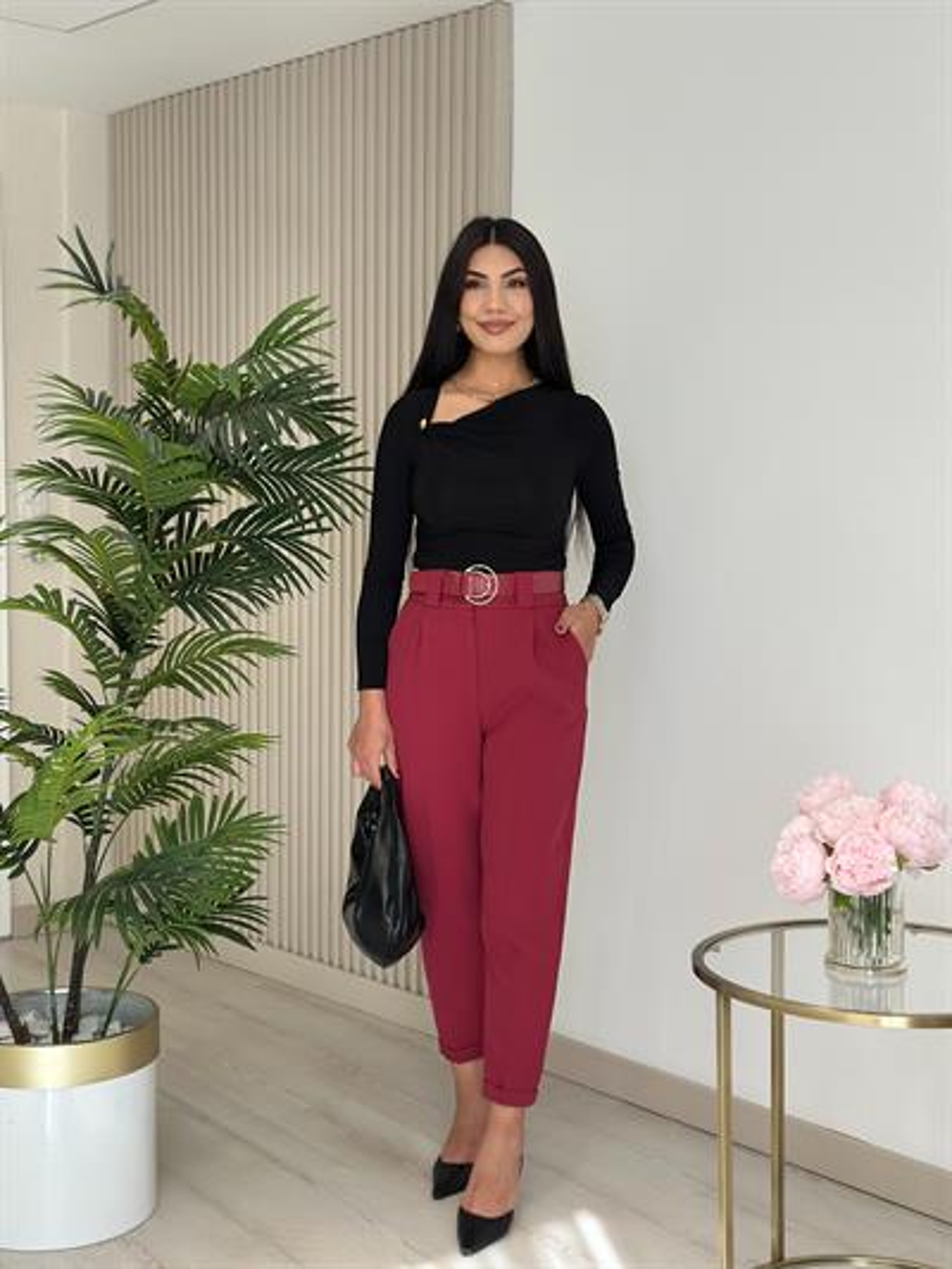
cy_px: 634
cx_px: 476
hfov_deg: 30.3
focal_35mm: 48
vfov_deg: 39.6
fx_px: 1759
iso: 80
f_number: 1.78
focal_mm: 6.86
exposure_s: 1/377
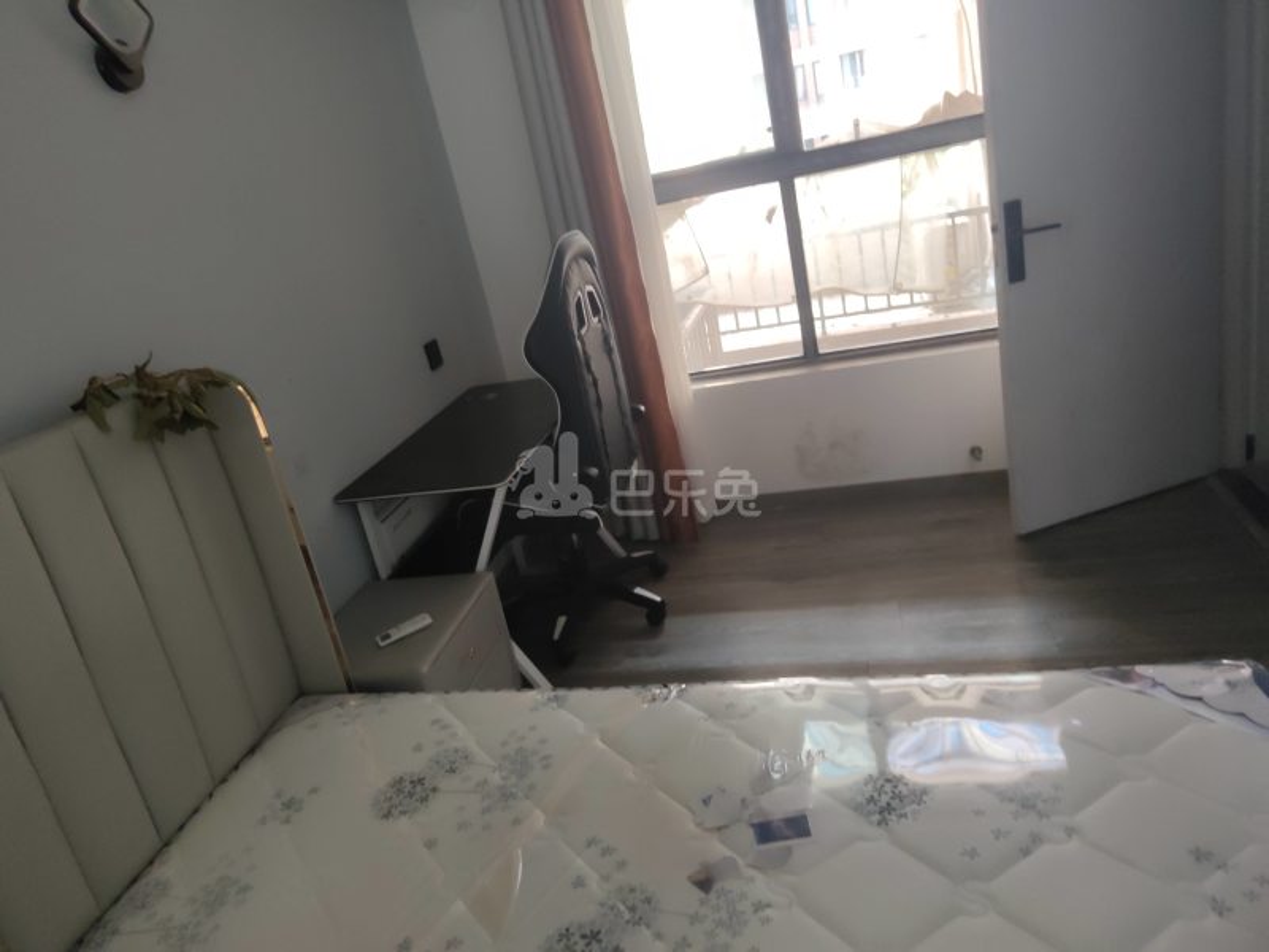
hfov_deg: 71.6
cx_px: 634
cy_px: 476
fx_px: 880
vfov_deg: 56.8
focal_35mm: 24
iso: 263
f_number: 1.69
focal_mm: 6.72
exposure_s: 1/50
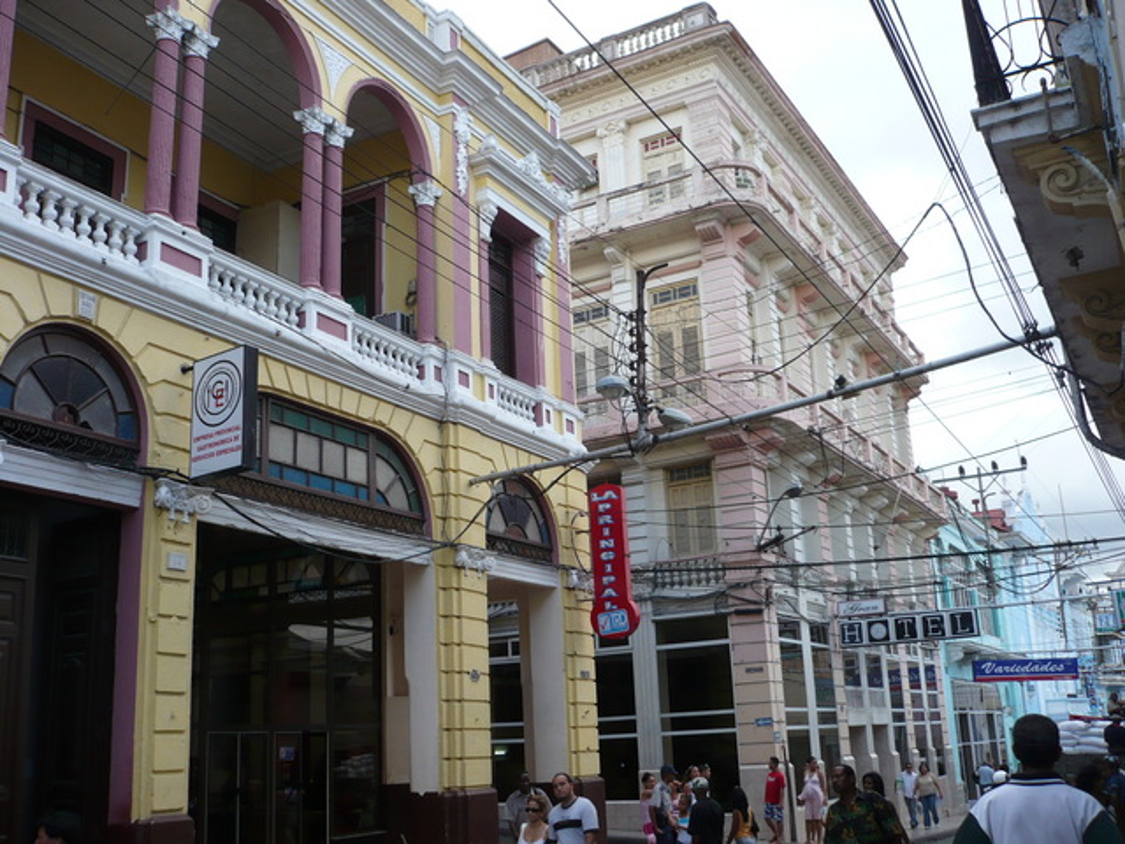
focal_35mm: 35
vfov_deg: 40.7
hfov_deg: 52.6
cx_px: 562
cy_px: 422
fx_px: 1137
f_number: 2.8
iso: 100
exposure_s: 1/160
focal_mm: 5.8
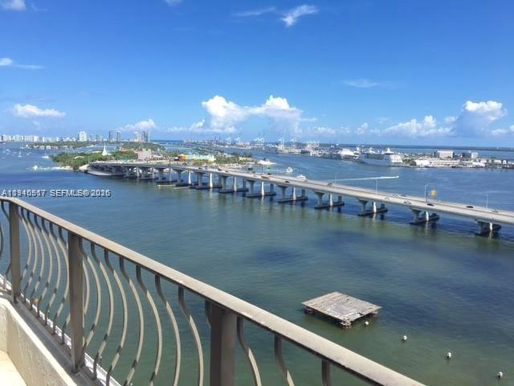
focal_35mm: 29
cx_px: 257
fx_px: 431
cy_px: 193
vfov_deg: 48.2
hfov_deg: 61.7
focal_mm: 4.15
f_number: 2.2
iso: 25
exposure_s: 1/1538
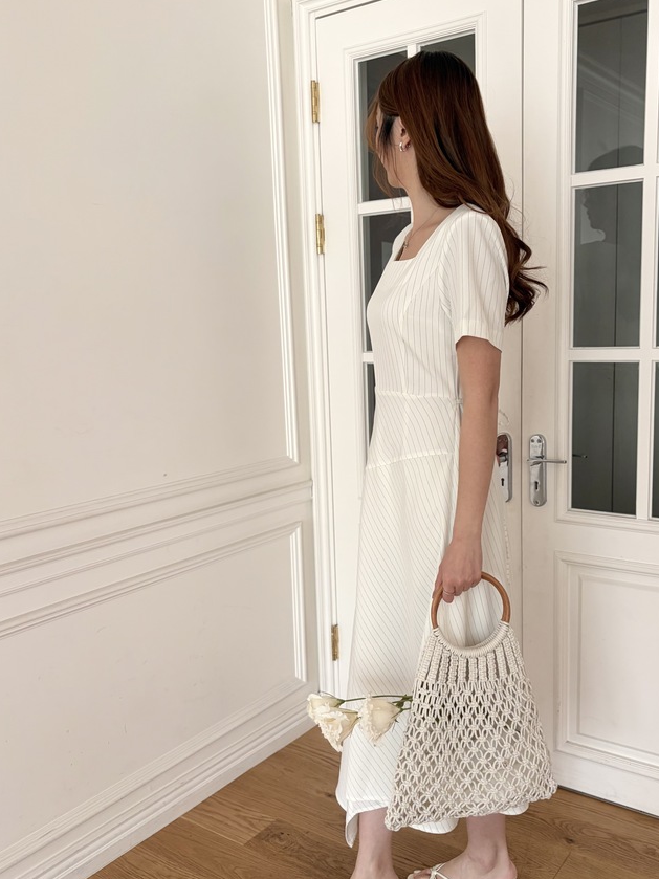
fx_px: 787
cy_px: 467
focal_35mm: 31
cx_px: 370
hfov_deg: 45.3
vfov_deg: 58.3
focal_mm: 5.96
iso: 125
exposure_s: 1/106
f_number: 1.6
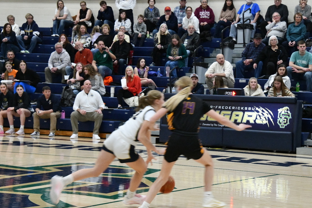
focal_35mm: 116
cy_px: 112
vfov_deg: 11.8
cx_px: 159
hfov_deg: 17.6
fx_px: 1005
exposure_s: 1/160
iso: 16000
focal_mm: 105
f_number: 13
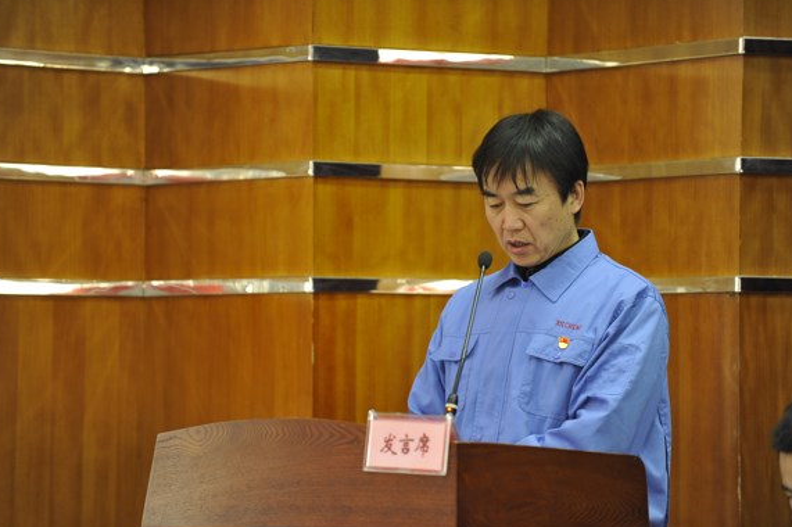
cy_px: 267
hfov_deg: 9.8
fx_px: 4617
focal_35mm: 210
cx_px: 395
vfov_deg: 6.5
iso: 1000
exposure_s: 1/30
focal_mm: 200
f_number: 2.8
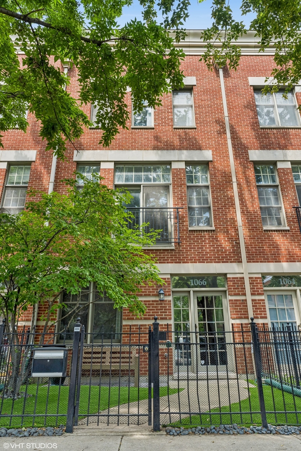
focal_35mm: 23
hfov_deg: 55.1
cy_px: 226
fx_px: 288
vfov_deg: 76.1
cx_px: 150
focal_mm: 23
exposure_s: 1/80
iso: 200
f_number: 8
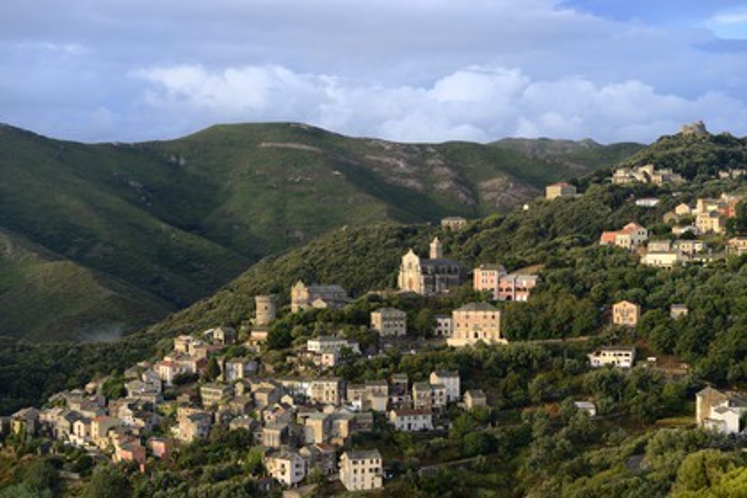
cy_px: 249
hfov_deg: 28.8
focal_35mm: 70
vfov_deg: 19.5
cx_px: 374
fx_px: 1452
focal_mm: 70
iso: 200
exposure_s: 1/200
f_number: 5.6
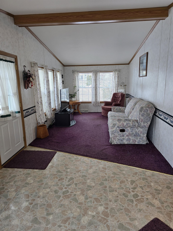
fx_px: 153
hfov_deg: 58.9
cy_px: 116
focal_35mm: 23
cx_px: 86
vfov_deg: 73.9
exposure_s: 1/120
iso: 80
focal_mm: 6.3
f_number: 1.7
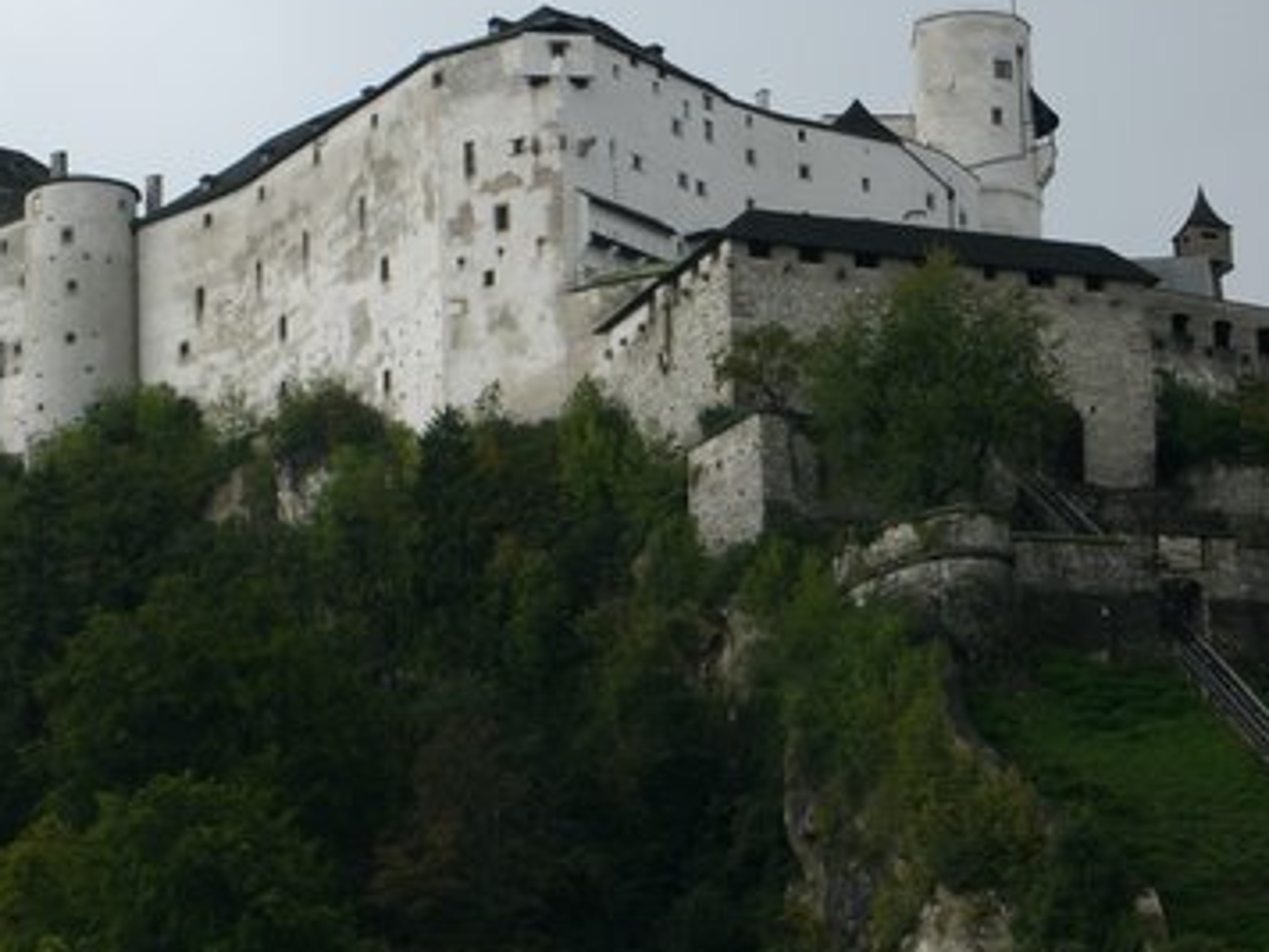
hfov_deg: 11.2
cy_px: 399
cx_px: 453
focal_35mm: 176
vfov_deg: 8.4
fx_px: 6452
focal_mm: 23.7
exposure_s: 1/60
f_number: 5.1
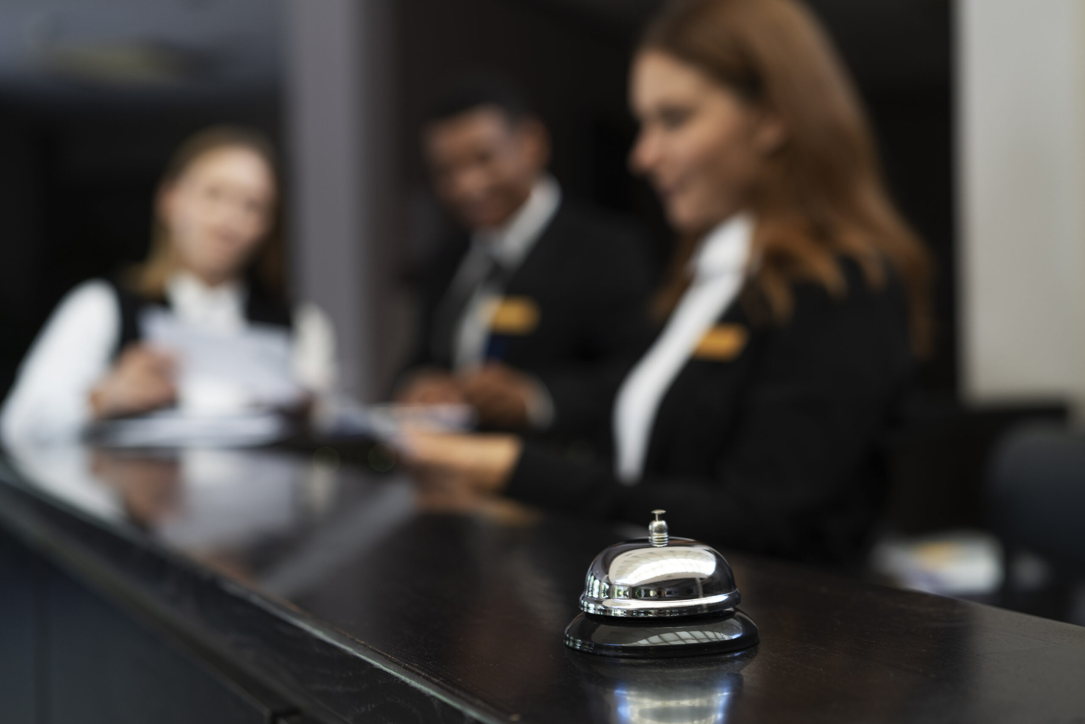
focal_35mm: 55
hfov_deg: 36.2
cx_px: 542
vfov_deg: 24.6
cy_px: 362
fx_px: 1658
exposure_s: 1/125
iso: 320
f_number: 3.2
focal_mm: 55
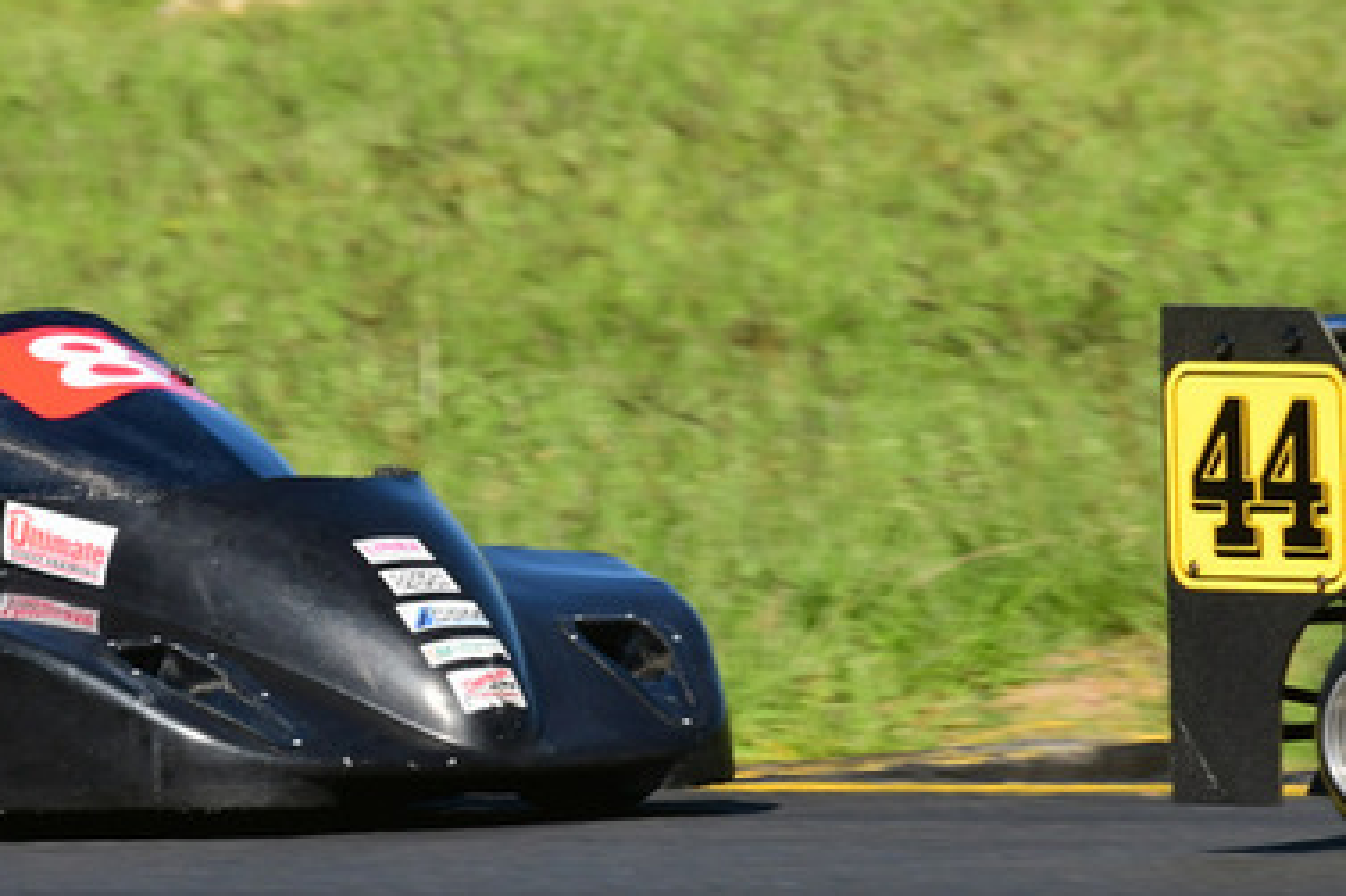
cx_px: 321
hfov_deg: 1.5
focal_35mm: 1402
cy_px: 407
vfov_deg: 1.0
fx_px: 52394
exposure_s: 1/640
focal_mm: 440
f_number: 11
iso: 500
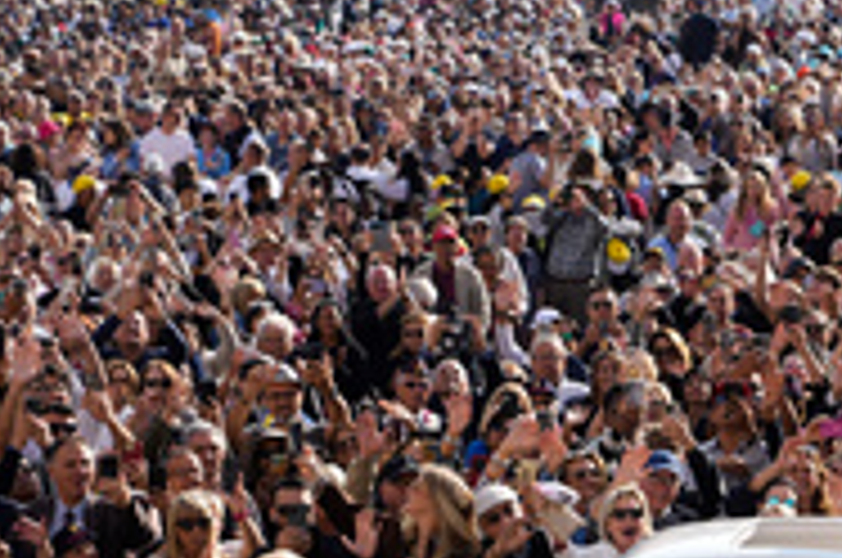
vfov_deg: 4.8
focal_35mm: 288
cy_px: 268
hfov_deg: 7.1
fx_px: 6724
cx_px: 1072
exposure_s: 1/500
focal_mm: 105
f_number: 6.3
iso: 200
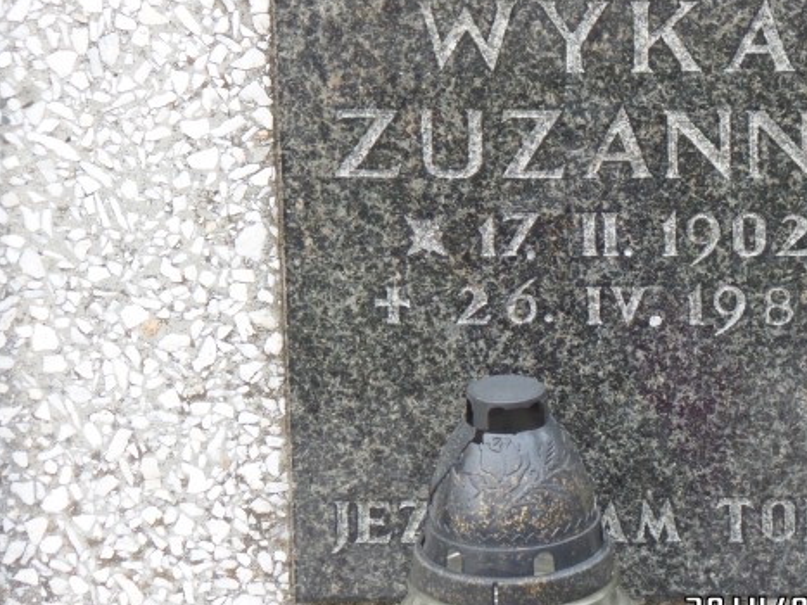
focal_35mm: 237
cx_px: 546
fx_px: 5524
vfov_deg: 6.3
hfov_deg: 8.4
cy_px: 256
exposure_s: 1/60
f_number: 4.5
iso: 240
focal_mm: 30.8
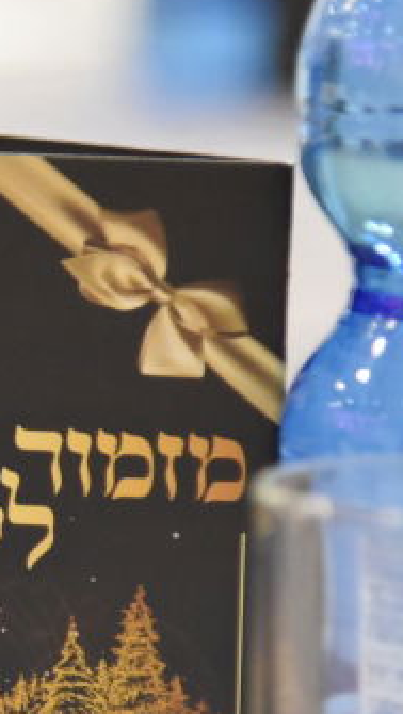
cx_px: -345
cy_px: 457
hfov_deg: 3.2
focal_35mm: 384
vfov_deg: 5.6
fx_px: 7278
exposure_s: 1/125
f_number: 4
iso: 4000
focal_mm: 120
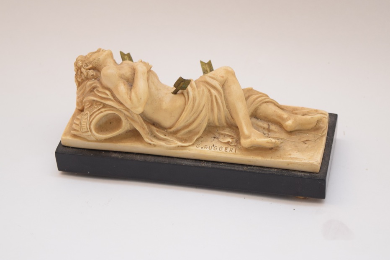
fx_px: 959
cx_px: 196
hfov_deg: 23.0
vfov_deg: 15.4
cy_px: 124
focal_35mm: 89
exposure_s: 1/60
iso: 1000
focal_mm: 55
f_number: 5.6
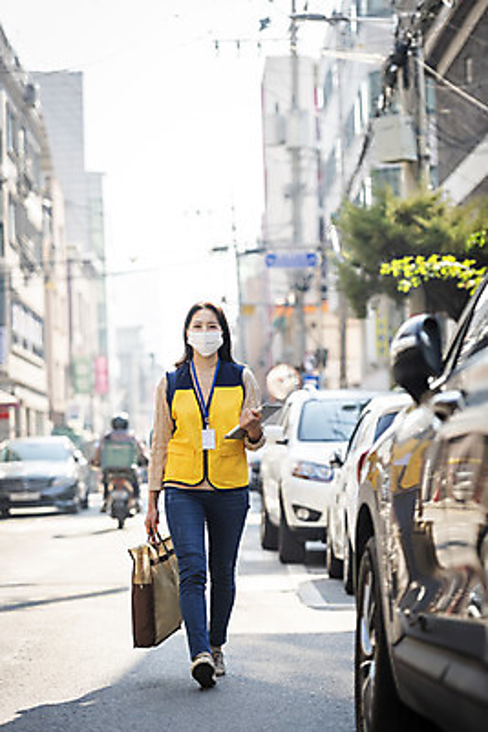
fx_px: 2133
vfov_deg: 19.4
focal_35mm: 105
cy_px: 366
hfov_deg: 13.1
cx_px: 244
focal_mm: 105
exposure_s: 1/800
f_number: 2.8
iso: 160
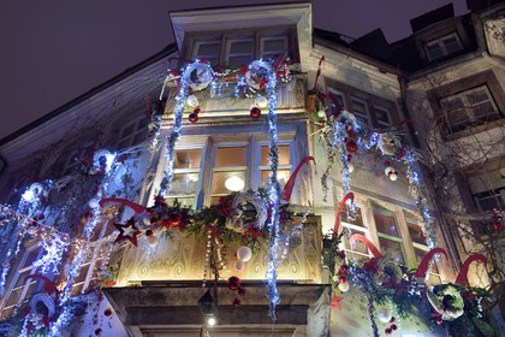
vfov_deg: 37.9
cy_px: 168
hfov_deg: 54.4
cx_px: 252
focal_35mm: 35
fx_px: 491
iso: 400
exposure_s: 1/4
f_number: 8
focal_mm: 35
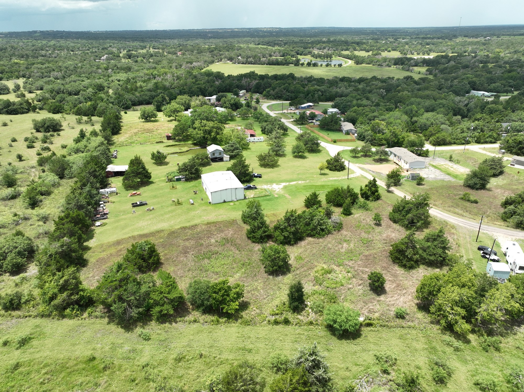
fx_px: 363
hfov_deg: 71.6
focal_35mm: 24
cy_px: 196
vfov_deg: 56.8
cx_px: 262
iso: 100
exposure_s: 1/1000
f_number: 2.8
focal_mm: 12.29
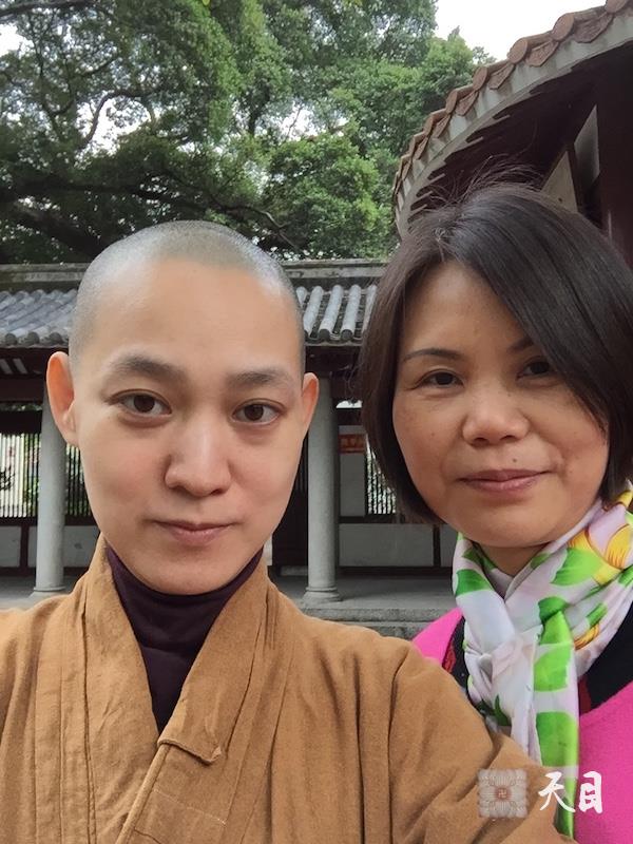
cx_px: 316
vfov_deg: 58.4
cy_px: 422
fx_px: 756
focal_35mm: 31
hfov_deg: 45.4
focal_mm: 2.65
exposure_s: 1/100
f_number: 2.2
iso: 64
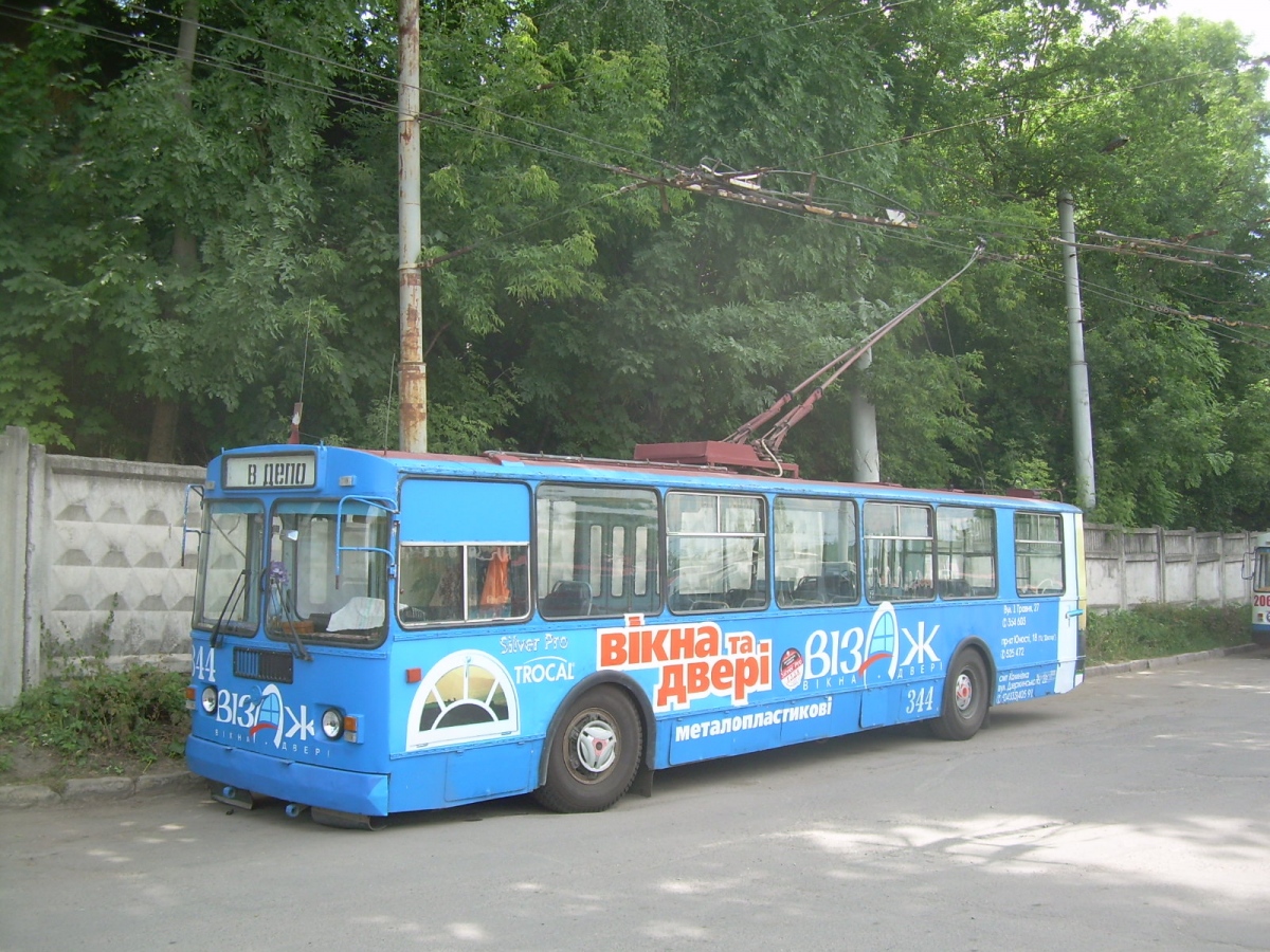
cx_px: 635
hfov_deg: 49.0
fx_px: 1394
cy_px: 476
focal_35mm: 38
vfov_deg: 37.7
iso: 50
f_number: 2.8
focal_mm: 6.3
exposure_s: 1/250
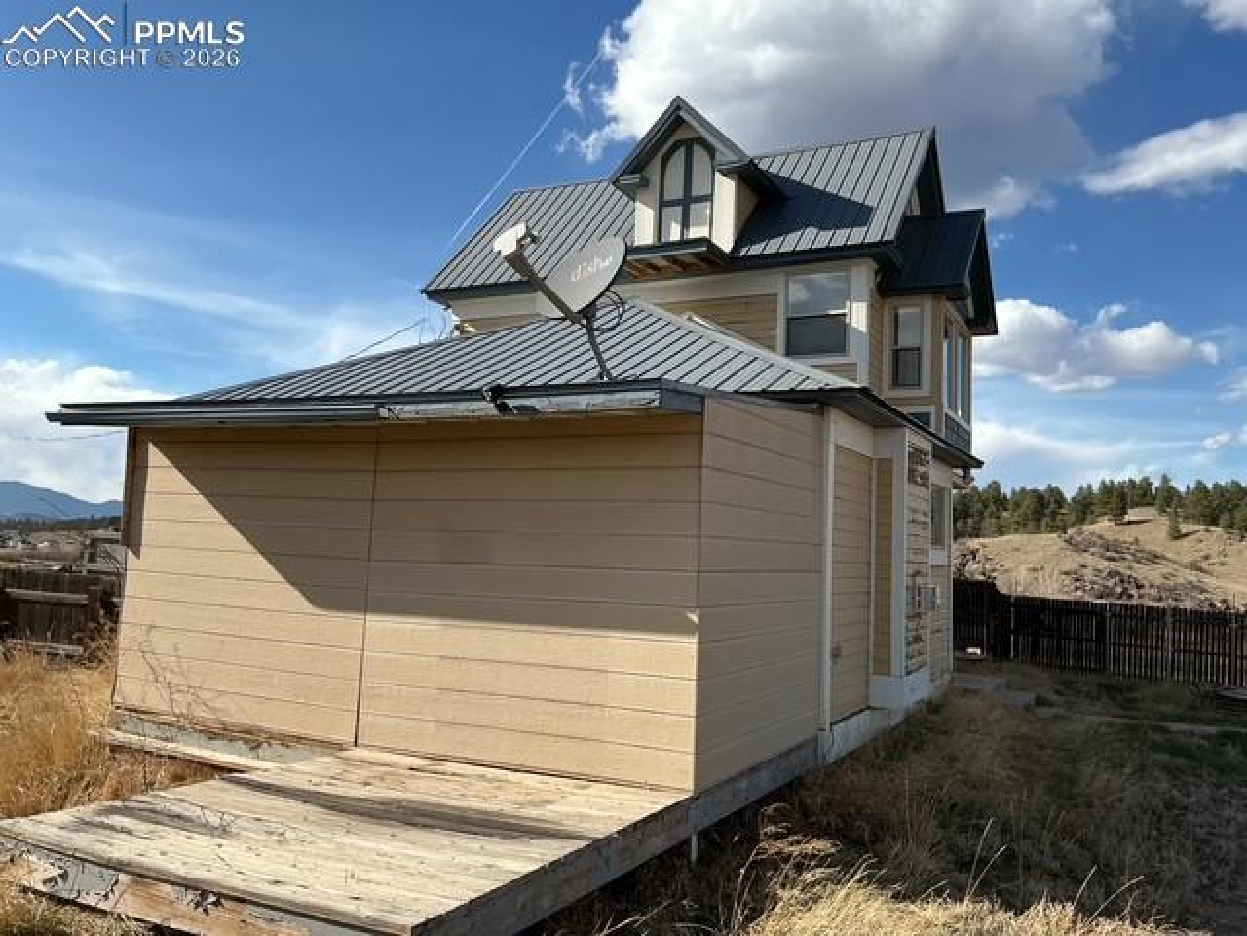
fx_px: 1045
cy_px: 468
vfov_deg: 48.2
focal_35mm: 29
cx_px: 624
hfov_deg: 61.7
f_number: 1.8
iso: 25
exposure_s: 1/2058
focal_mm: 3
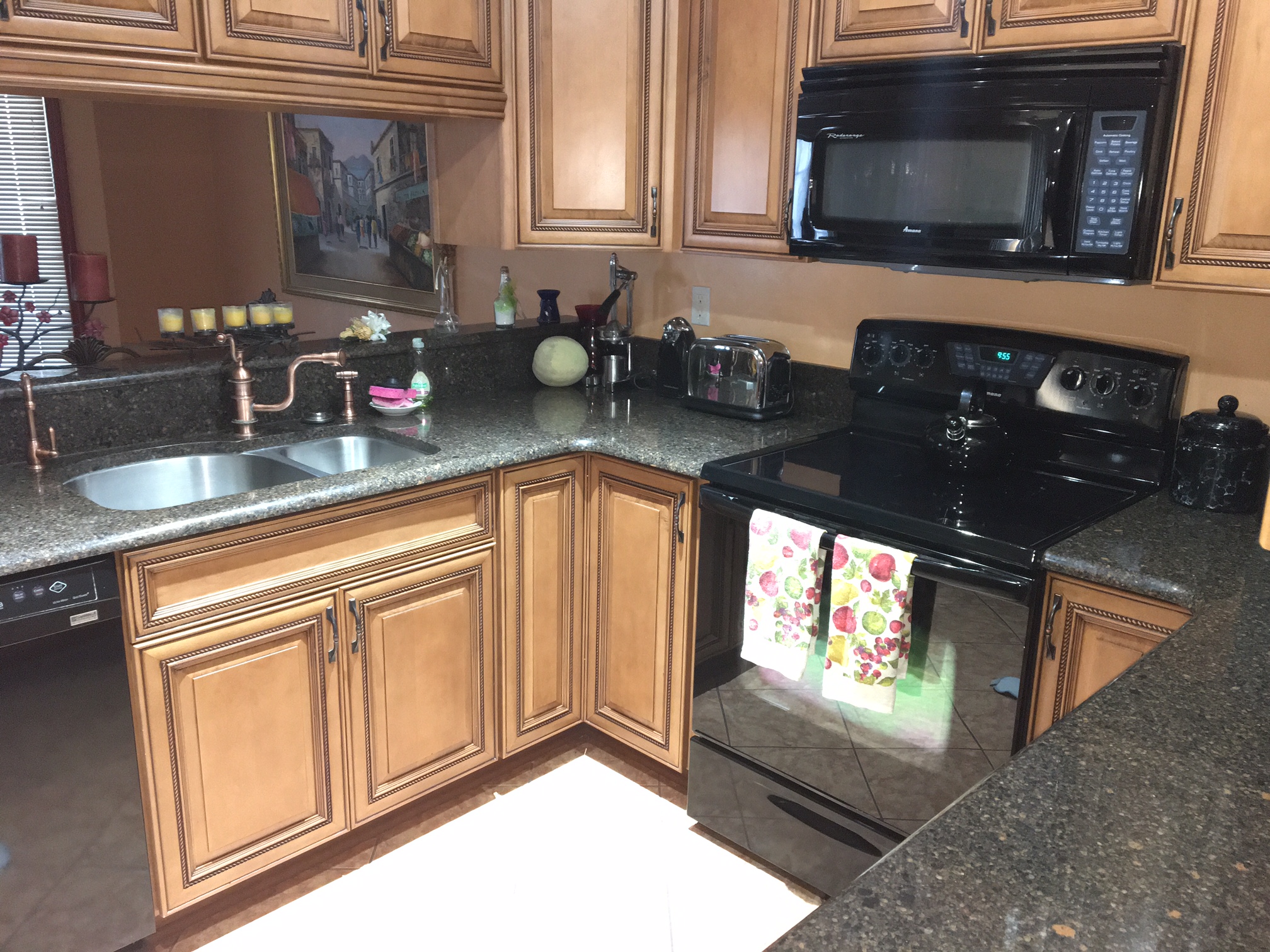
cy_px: 476
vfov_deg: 48.2
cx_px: 635
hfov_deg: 61.7
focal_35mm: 29
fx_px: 1064
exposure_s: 1/16
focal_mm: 4.15
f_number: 2.2
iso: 250
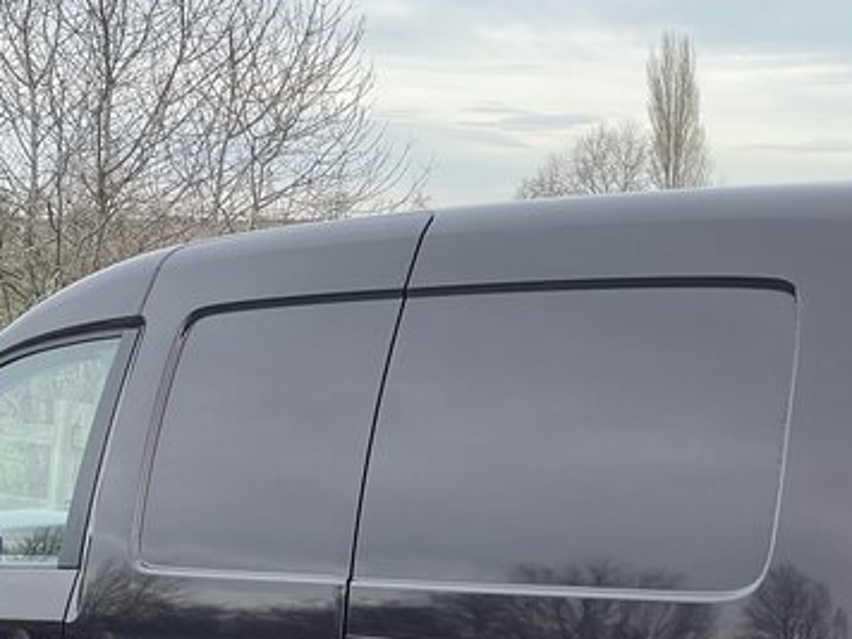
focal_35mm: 117
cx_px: 582
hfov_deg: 16.8
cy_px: 570
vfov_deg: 12.6
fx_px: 2880
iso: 25
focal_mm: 6
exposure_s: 1/197
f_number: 2
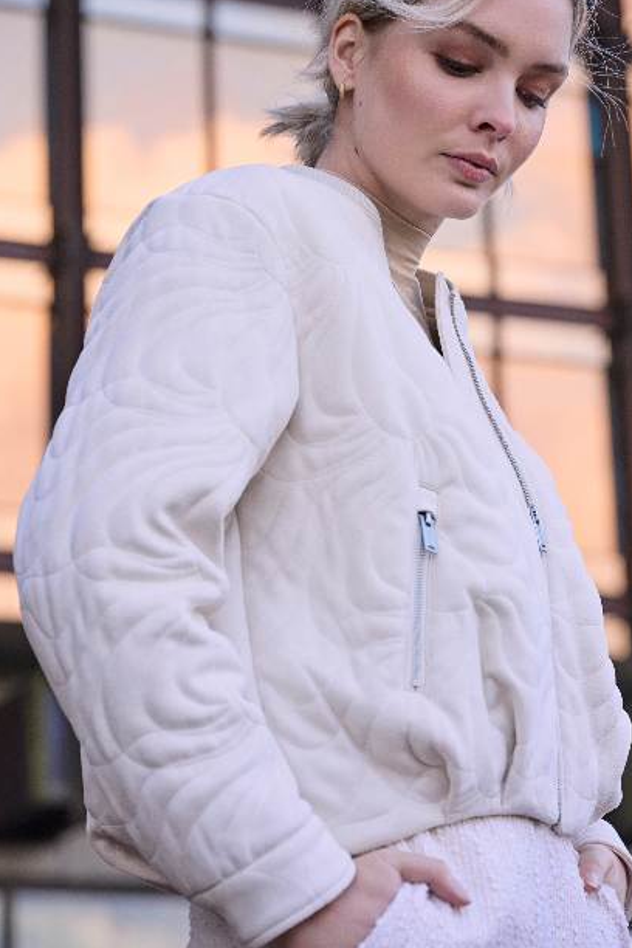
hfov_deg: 13.2
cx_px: 304
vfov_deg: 19.6
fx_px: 2738
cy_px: 452
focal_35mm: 104
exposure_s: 1/400
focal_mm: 91
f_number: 5
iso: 500
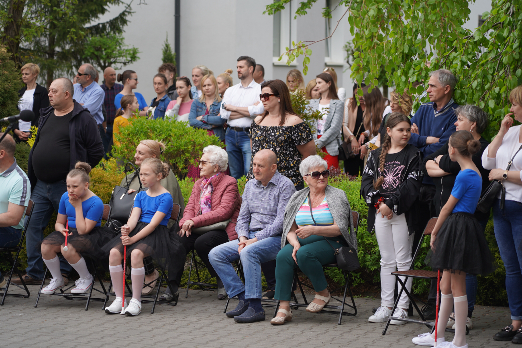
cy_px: 174
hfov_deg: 19.5
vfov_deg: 13.0
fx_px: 1523
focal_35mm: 105
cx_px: 261
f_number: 4
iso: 100
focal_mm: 105
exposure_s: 1/200
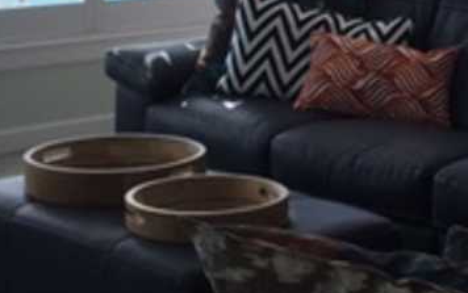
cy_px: 33
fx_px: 1468
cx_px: 555
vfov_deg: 11.3
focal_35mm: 115
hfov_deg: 17.3
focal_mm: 4.15
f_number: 2.2
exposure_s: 1/638
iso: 32
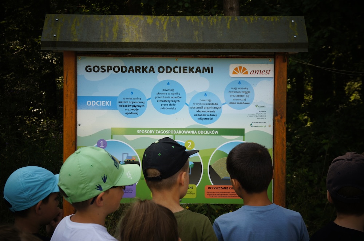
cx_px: 182
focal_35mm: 70
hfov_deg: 28.7
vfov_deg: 19.3
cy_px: 120
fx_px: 712
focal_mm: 47
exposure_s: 1/250
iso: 200
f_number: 9
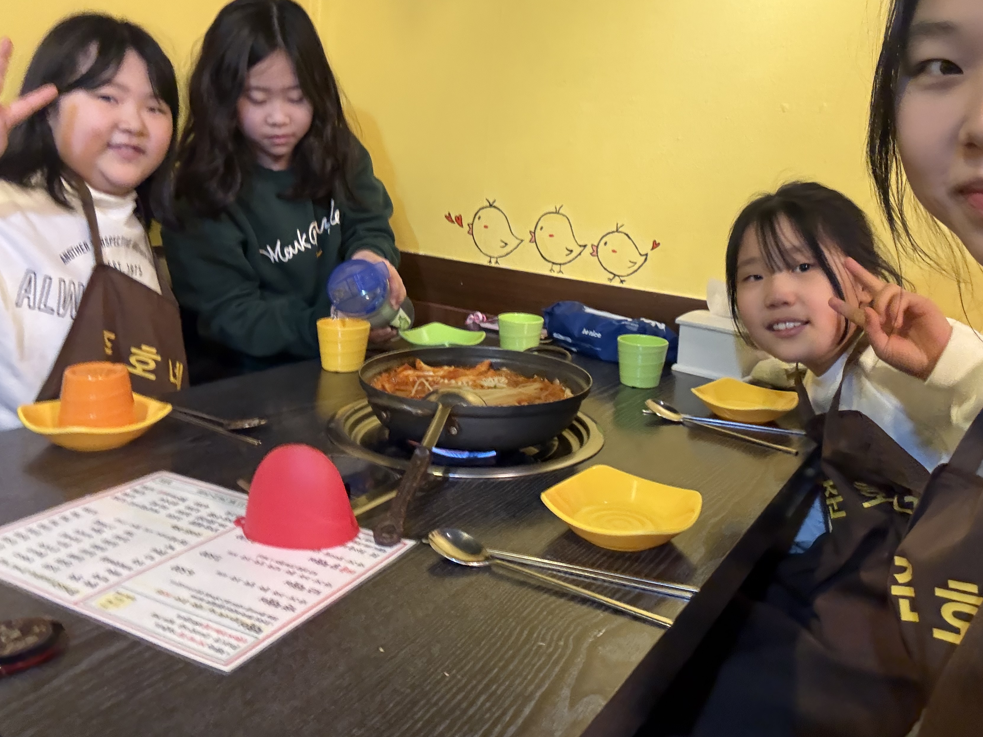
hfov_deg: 63.4
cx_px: 531
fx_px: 795
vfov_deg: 49.5
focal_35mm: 28
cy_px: 308
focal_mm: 2.69
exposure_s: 1/30
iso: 320
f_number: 1.9
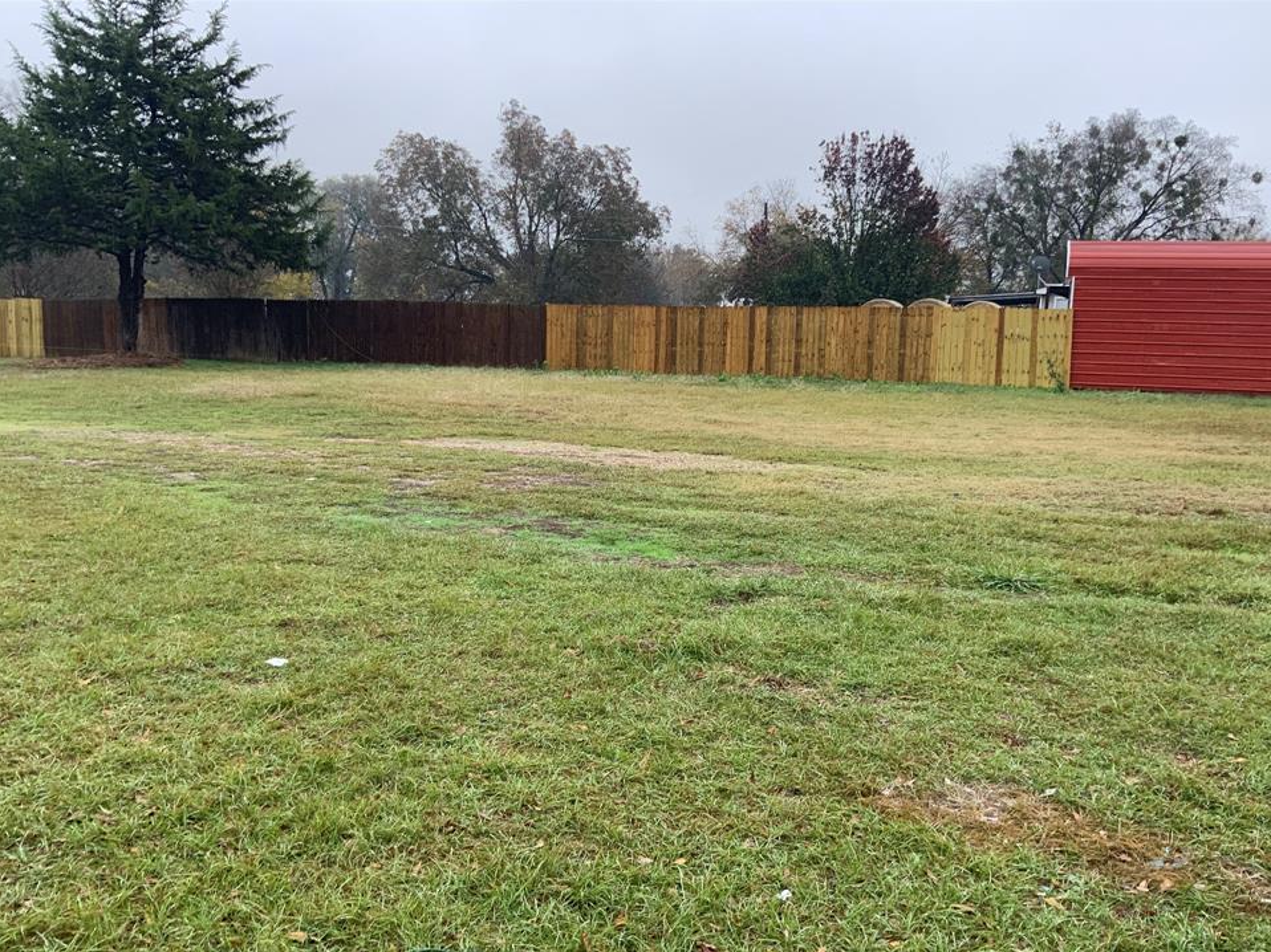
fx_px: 1138
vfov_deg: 45.4
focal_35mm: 31
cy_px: 508
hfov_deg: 58.4
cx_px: 634
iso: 25
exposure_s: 1/122
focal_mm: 3
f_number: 1.8
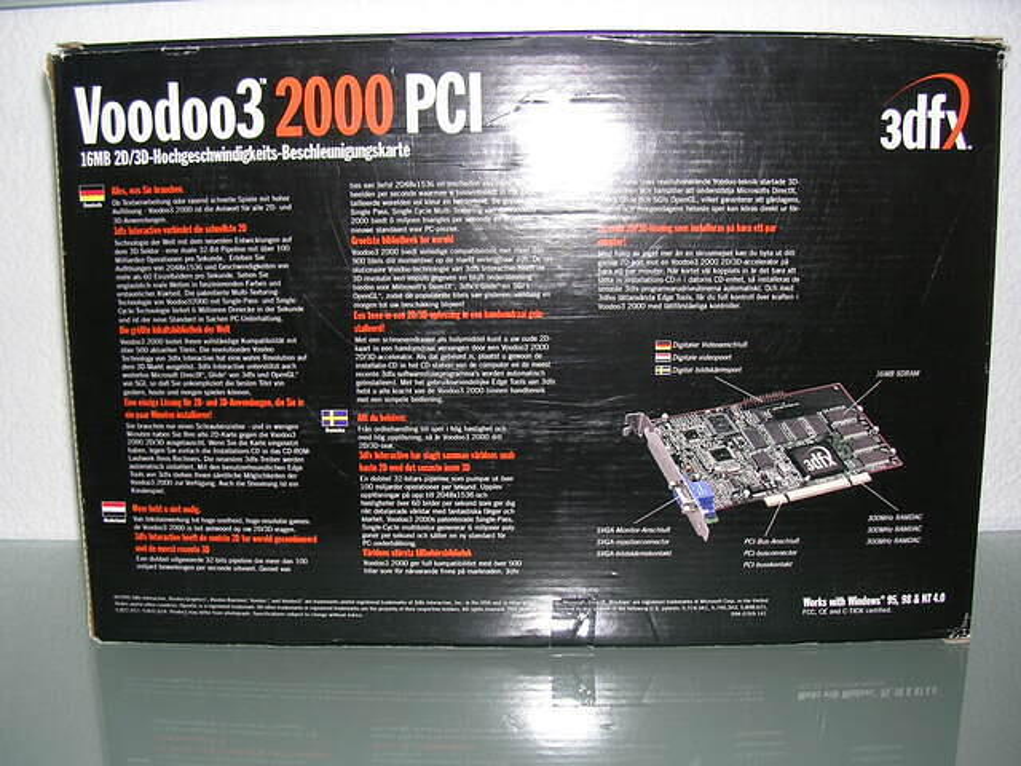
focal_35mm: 38
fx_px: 1121
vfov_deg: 37.7
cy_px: 383
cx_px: 510
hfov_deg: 49.0
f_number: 2.8
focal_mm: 5.8
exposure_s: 1/60.1
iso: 50
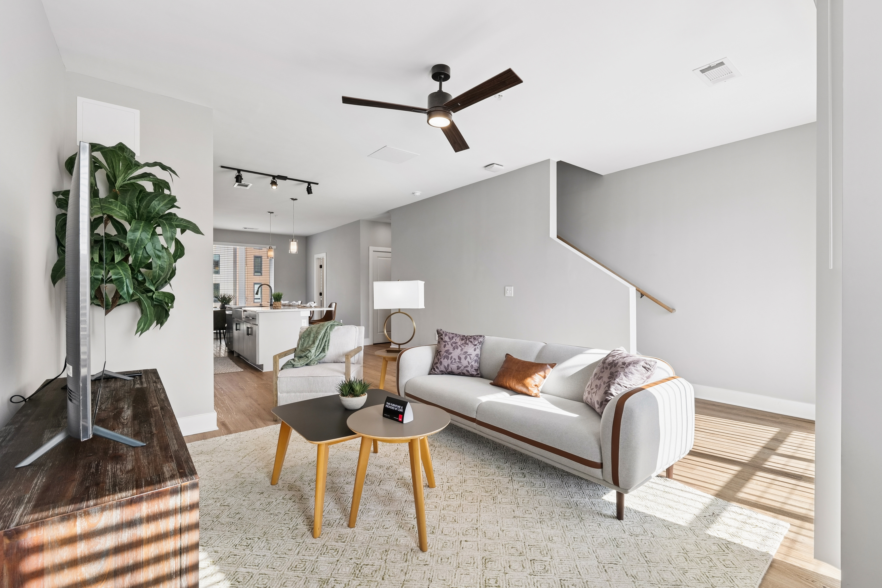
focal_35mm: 15
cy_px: 294
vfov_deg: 77.3
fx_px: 367
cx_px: 441
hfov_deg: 100.4
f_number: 10
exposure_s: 1/100
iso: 800
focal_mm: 15
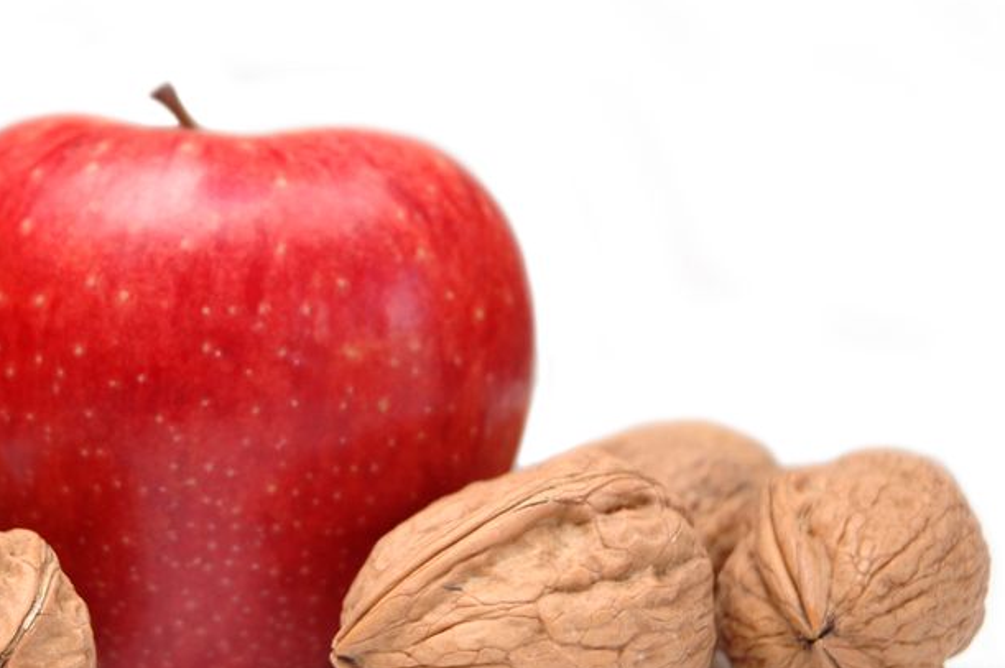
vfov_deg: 12.1
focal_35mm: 113
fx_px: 3151
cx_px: 266
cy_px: 302
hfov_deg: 18.0
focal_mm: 46
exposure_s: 1/60
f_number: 4.5
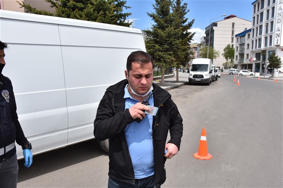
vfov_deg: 43.6
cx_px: 142
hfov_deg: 61.9
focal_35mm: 30
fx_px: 236
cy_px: 94
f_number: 8
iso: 160
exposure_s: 1/500
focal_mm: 20
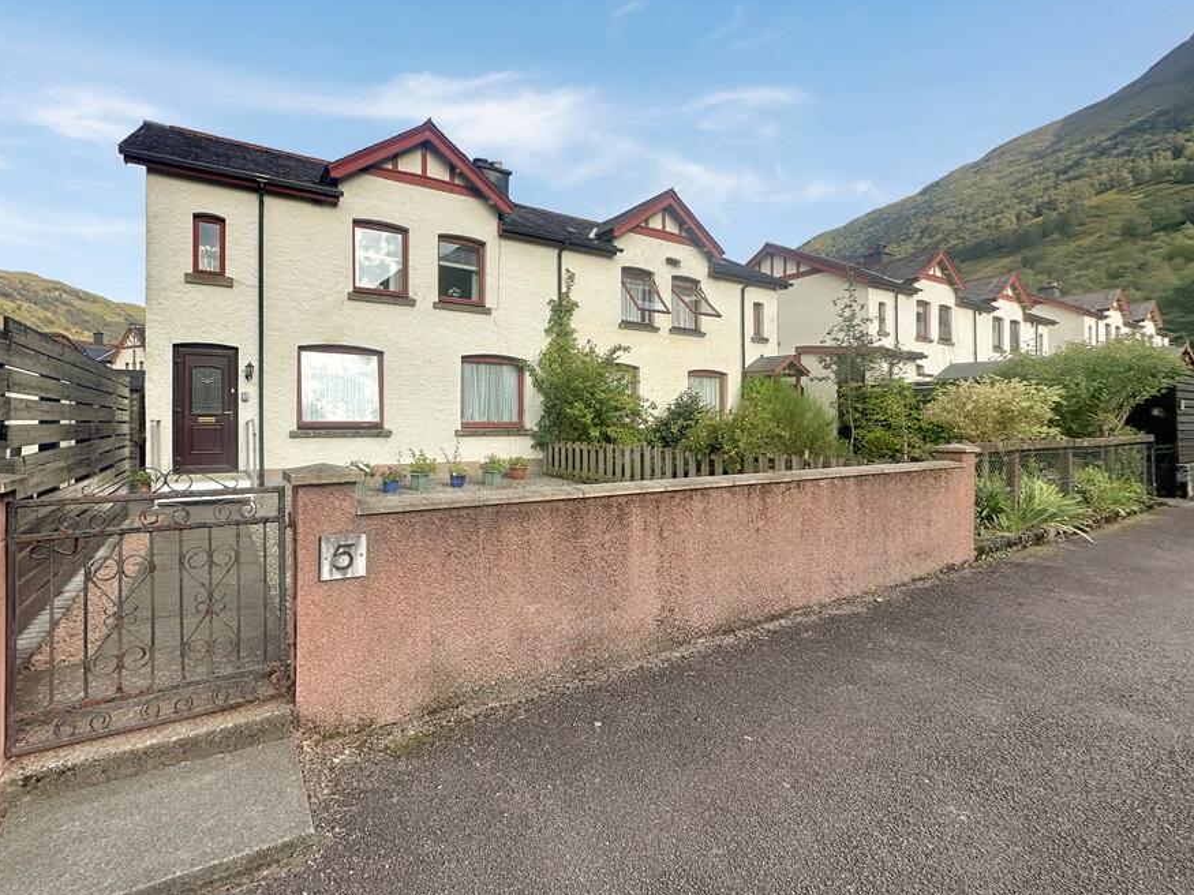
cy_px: 408
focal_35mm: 16
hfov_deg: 94.0
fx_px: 552
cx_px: 524
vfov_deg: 77.9
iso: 50
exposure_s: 1/1490
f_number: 2.2
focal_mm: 2.22
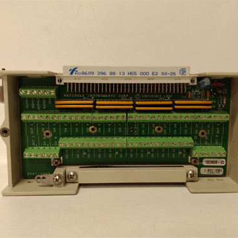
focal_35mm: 32
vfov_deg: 51.1
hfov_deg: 51.1
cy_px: 119
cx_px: 126
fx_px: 249
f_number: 2
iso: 205
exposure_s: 1/33
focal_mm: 3.79
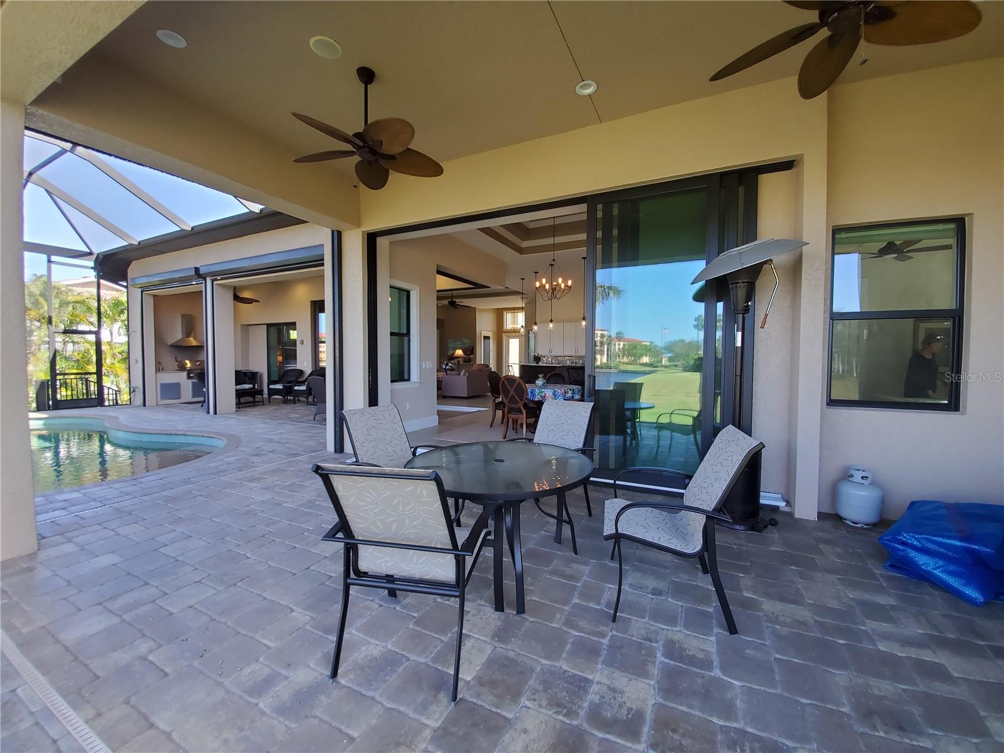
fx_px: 377
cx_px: 502
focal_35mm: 13
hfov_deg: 106.2
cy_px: 376
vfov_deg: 89.9
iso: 64
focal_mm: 1.8
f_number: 2.2
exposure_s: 1/59
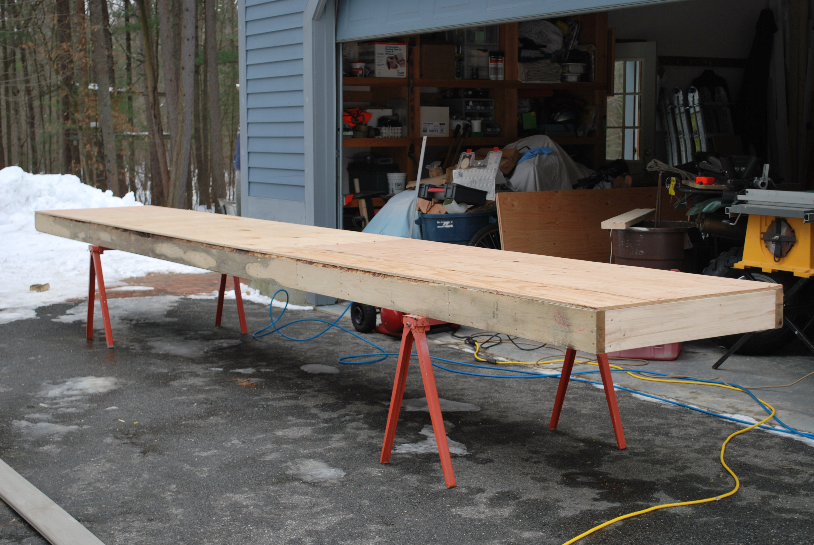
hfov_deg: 36.8
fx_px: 1222
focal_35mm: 54
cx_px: 407
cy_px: 272
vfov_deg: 25.1
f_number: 5.3
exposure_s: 1/100
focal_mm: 36
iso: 100
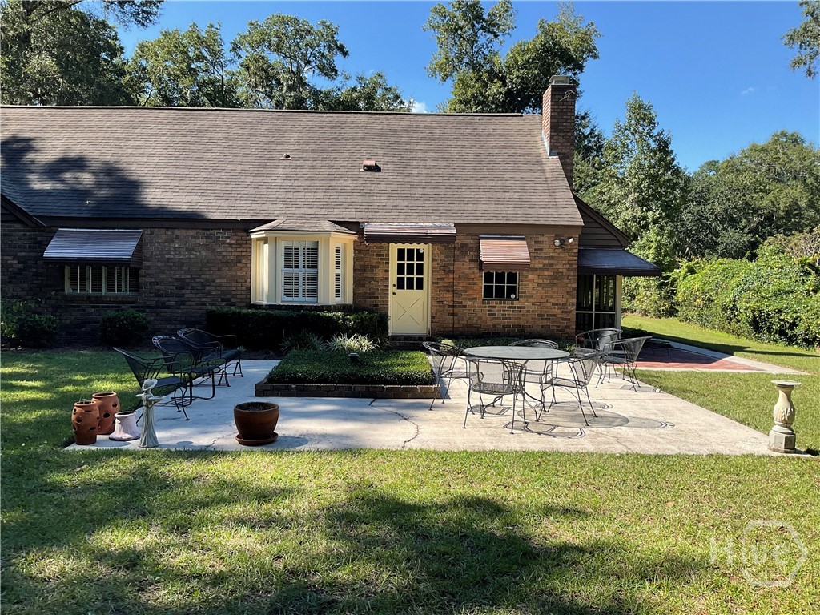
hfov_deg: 61.7
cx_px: 410
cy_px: 308
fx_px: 687
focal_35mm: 29
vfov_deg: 48.2
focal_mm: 3
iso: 16
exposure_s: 1/683
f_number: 1.8
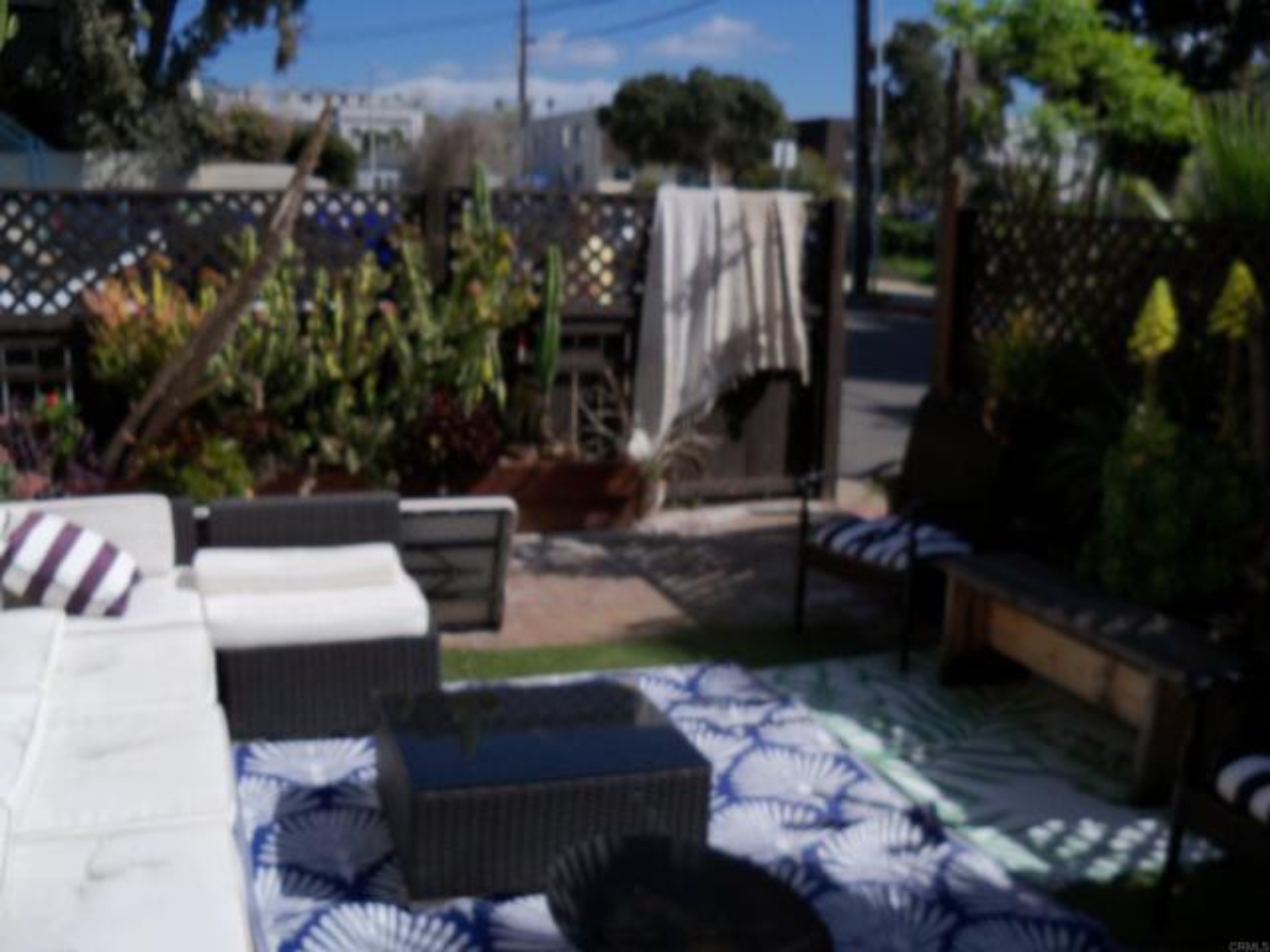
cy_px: 476
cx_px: 635
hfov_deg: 52.6
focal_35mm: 35
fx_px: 1284
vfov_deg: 40.7
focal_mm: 6.2
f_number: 3.5
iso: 80
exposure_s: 1/1250
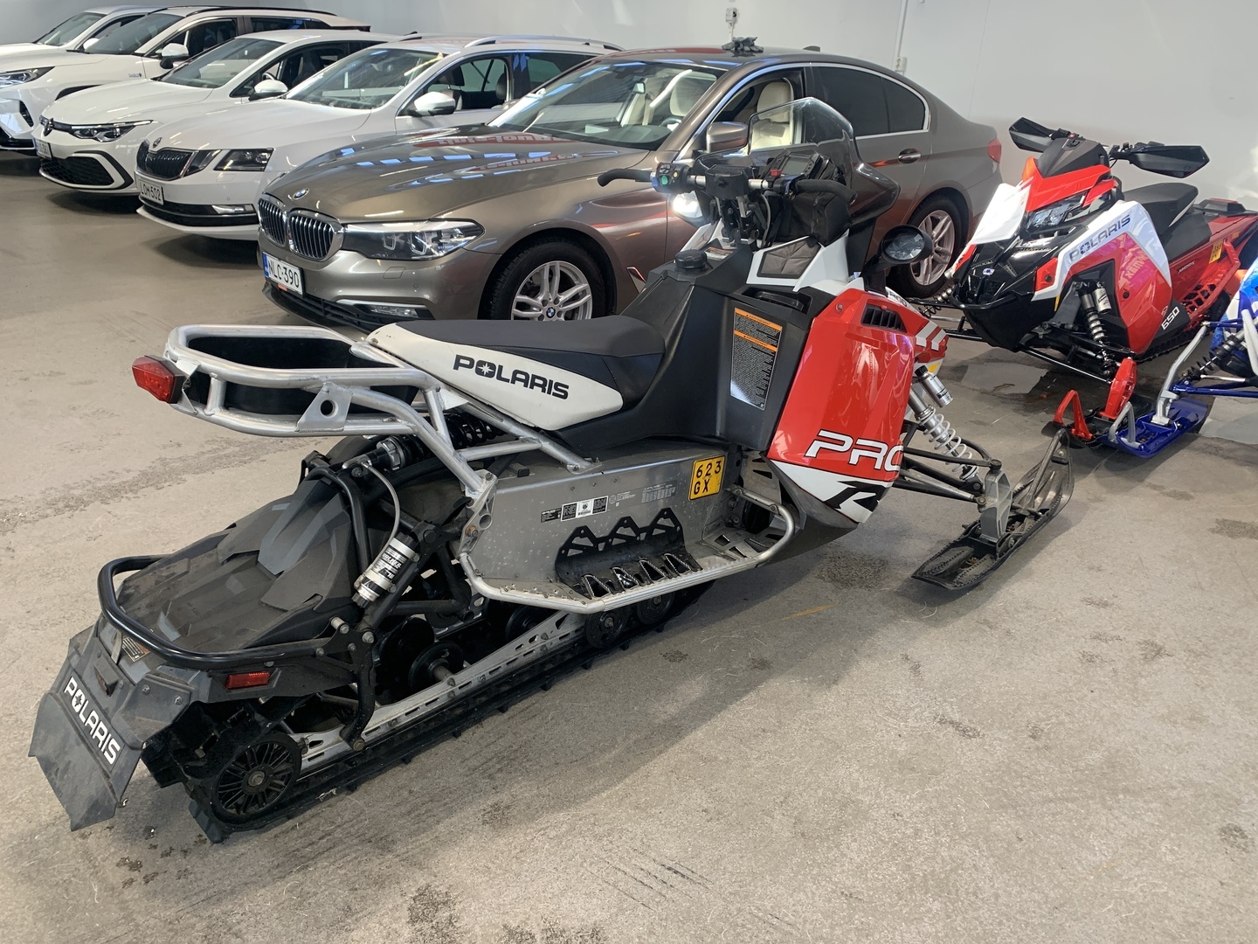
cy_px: 472
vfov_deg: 53.1
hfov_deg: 67.3
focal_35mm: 26
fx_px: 945
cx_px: 629
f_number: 1.8
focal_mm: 4.25
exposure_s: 1/121
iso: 80
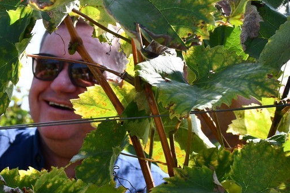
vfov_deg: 13.3
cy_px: 125
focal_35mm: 103
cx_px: 52
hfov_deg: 19.6
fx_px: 830
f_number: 7.1
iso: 200
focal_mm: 34
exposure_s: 1/250
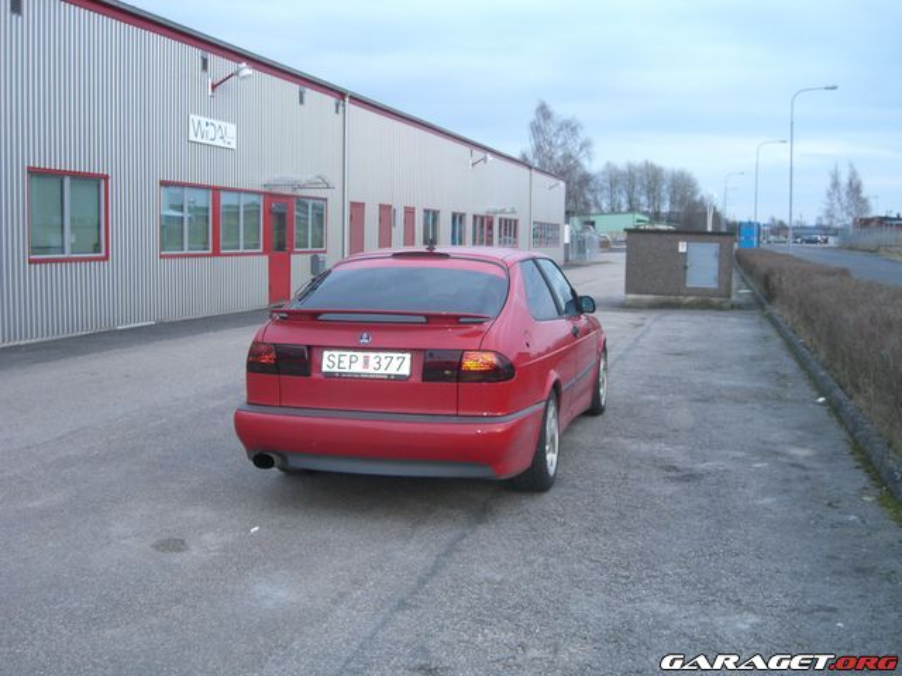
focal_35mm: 38
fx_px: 990
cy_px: 338
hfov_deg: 49.0
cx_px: 451
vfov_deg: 37.7
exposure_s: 1/80
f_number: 2.8
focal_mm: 7.9
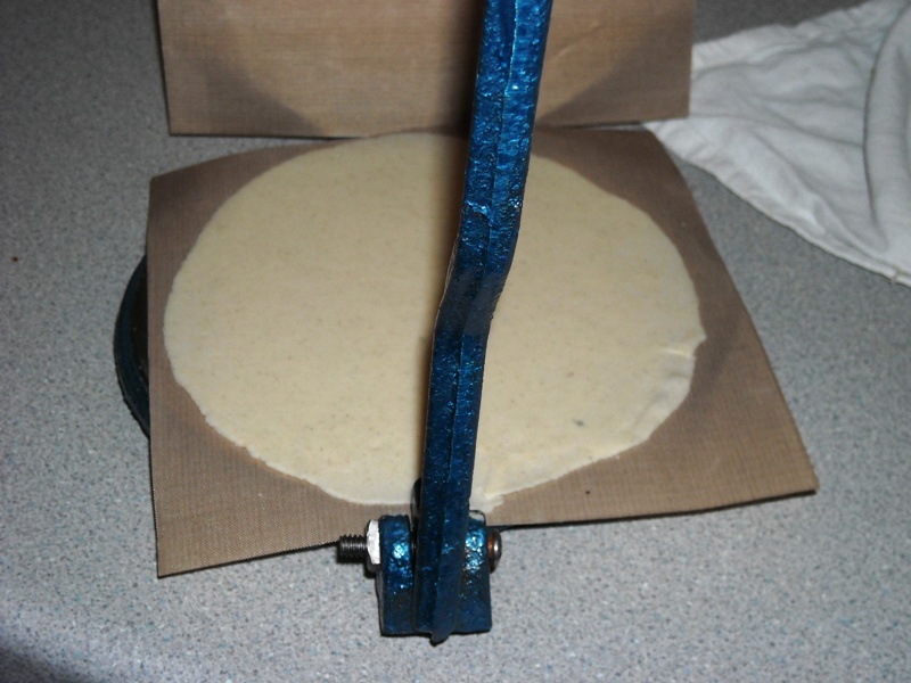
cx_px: 456
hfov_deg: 25.7
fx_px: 2000
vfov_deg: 19.4
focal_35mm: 76
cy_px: 342
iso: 200
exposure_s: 1/125
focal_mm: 12.3
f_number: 3.9
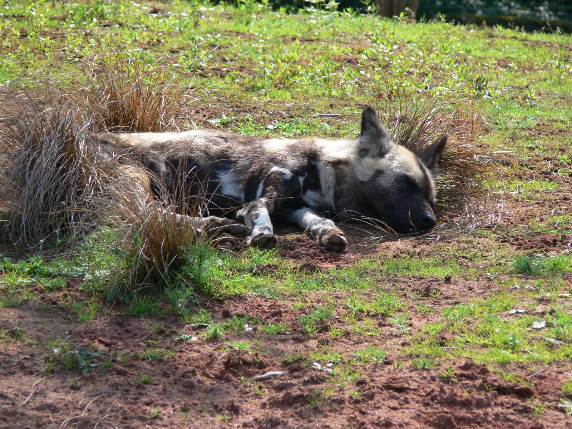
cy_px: 214
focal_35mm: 420
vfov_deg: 3.5
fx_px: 6940
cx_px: 286
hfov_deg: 4.7
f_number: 5.6
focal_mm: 88.8
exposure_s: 1/160
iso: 80
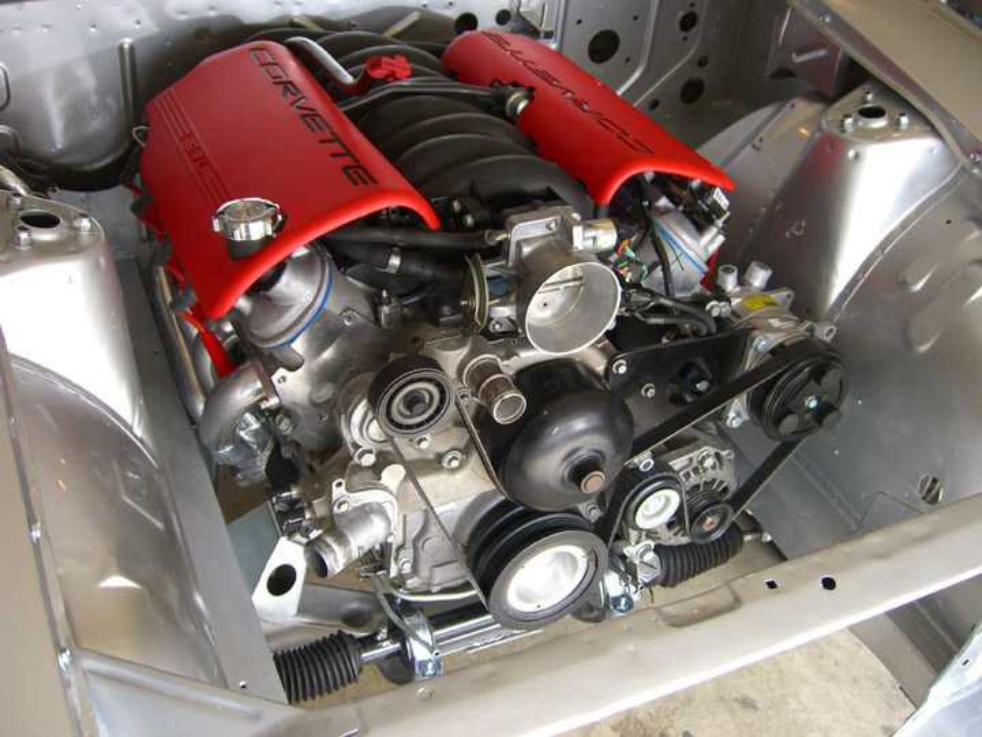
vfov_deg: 37.7
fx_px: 1078
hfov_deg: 49.0
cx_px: 491
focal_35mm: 38
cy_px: 368
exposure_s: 1/125
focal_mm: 7.9
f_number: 2.8
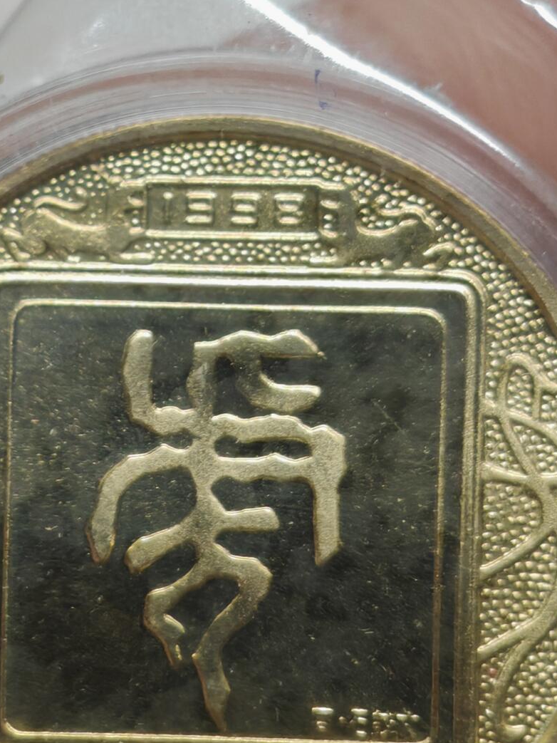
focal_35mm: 164
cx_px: 271
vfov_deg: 12.0
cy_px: 594
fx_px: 3519
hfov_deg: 9.0
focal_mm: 7.62
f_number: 1.6
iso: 50
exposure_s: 1/110
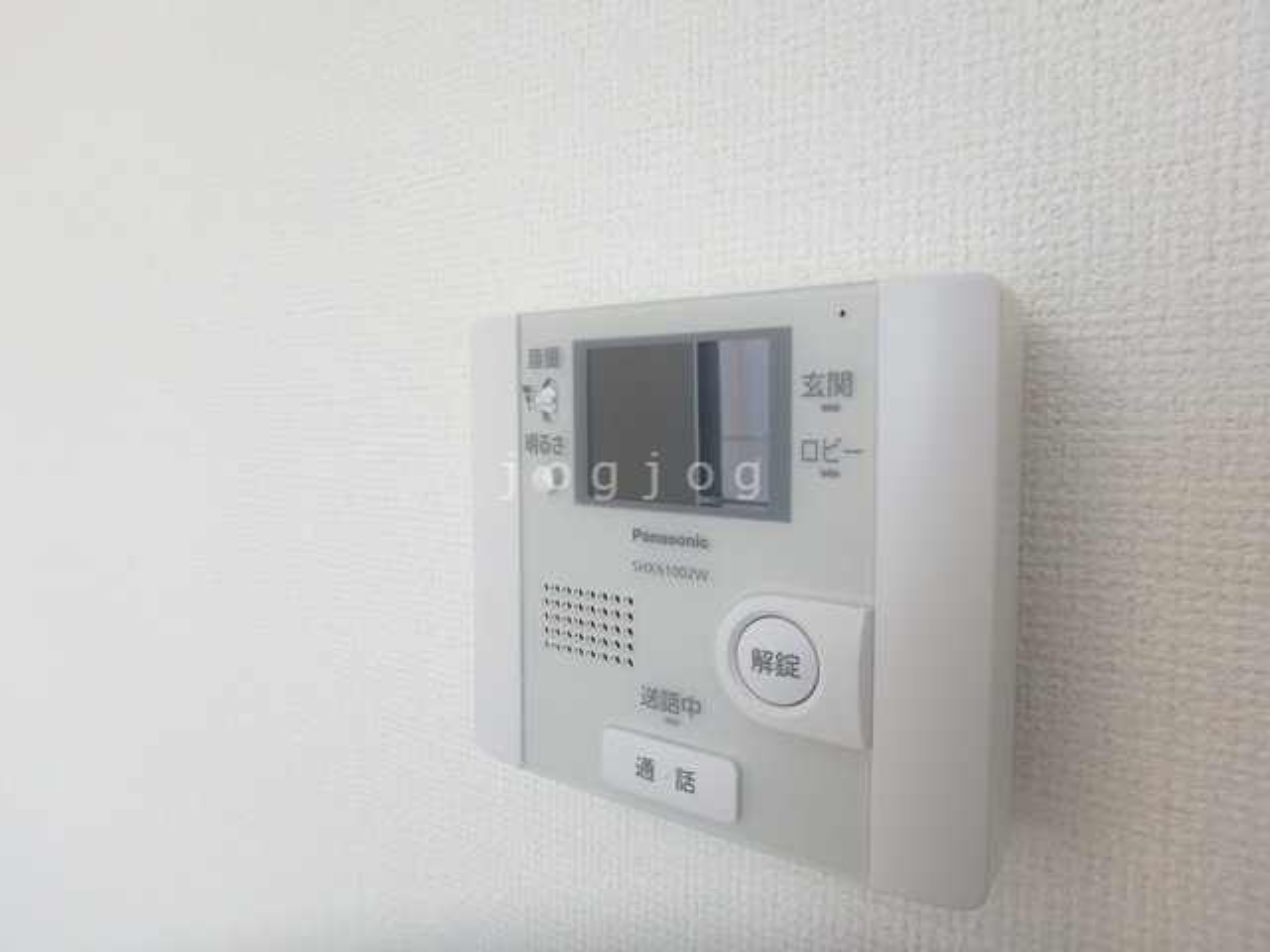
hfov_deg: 79.0
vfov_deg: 63.4
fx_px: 770
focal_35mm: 21
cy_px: 476
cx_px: 635
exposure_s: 1/60
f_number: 3.5
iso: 200
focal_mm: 3.7
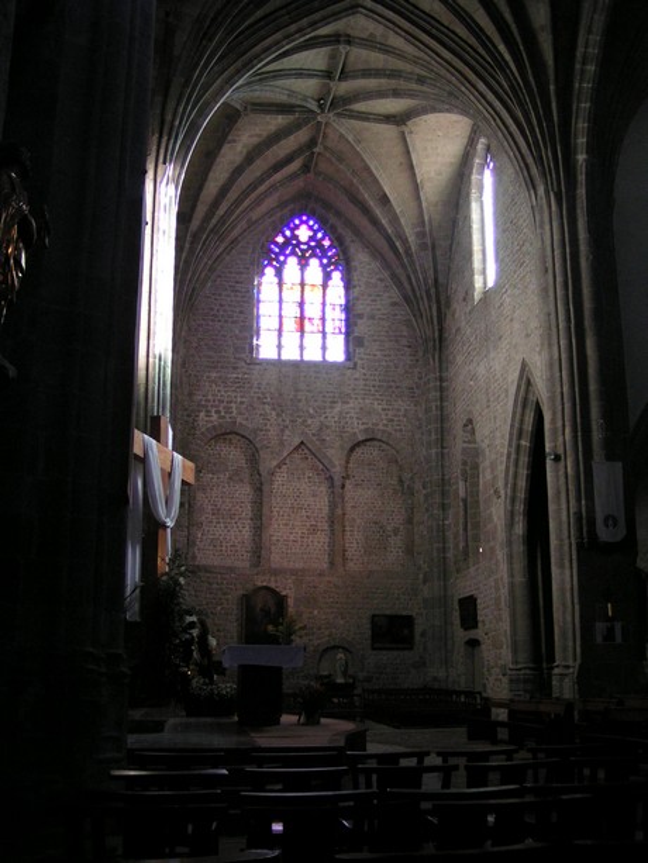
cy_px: 432
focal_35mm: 38
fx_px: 948
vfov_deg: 49.0
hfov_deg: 37.7
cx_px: 324
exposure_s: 1/25
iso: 200
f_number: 2.8
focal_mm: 5.8
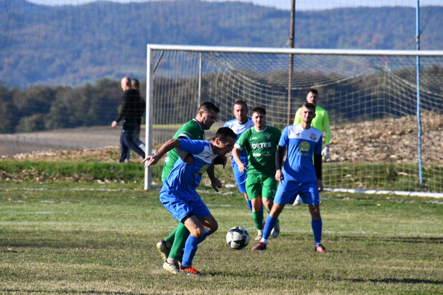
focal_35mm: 405
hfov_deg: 5.1
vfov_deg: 3.4
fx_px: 4984
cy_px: 148
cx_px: 222
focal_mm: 270
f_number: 10
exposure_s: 1/6400
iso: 3200
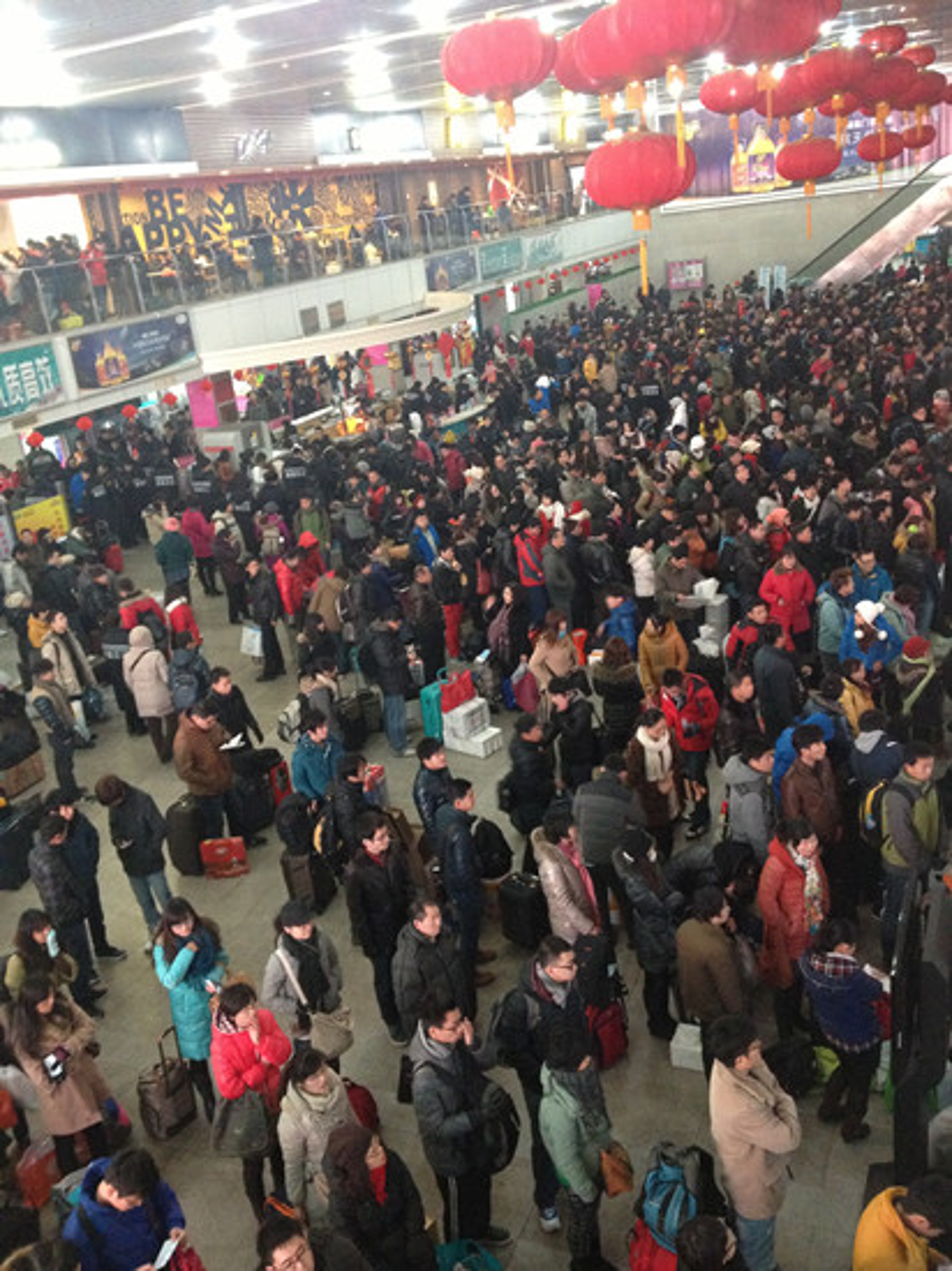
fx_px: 1284
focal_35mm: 35
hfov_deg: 40.7
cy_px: 636
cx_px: 476
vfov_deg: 52.6
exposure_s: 1/15
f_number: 2.4
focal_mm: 4.28
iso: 400
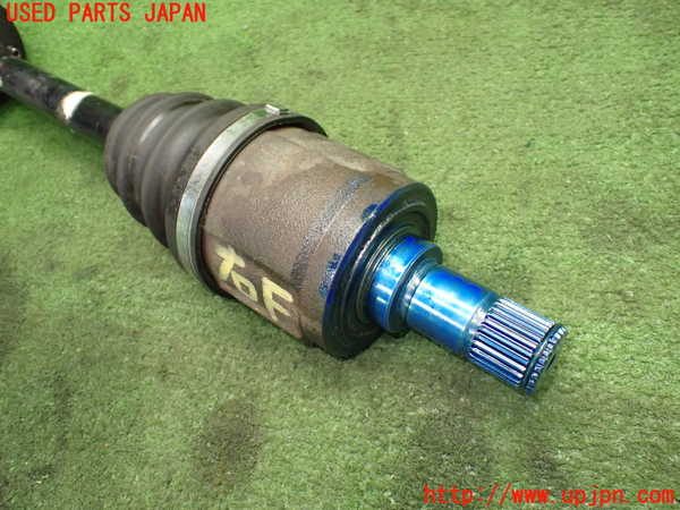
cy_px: 255
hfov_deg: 60.0
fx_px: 589
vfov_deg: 46.8
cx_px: 340
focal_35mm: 30
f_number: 2.3
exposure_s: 1/80
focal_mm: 5.4
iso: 800
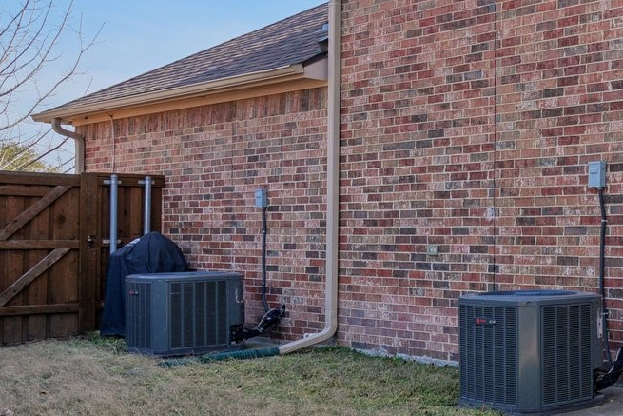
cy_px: -53
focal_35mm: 50
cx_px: 793
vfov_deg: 24.9
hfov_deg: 31.4
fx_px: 865
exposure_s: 1/125
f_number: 8
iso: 100
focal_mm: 16
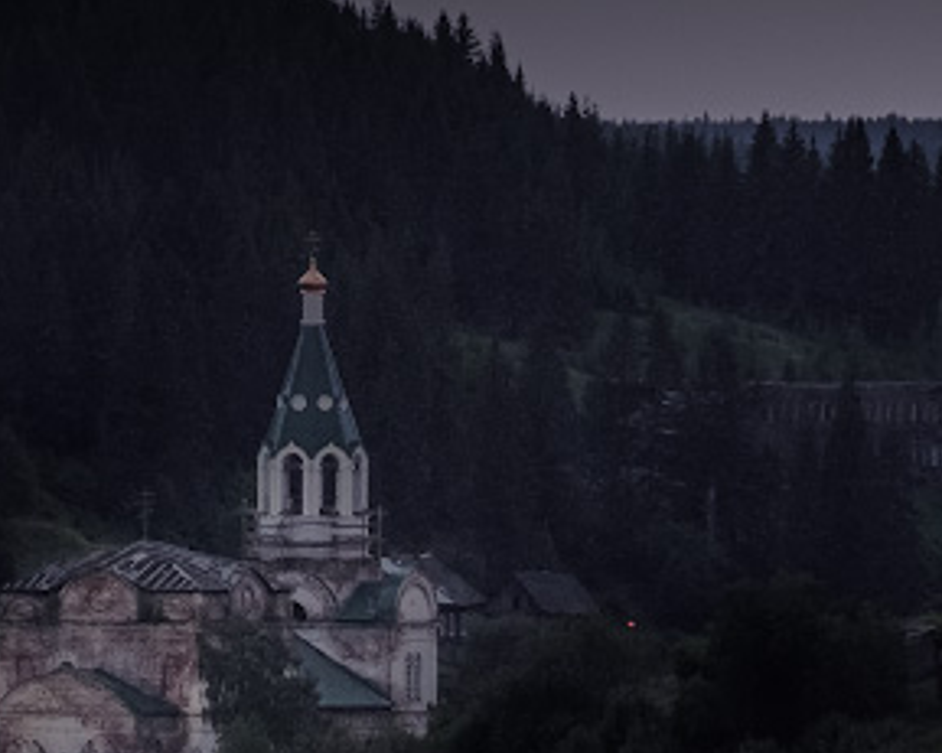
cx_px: 1089
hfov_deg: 2.7
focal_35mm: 709
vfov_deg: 2.2
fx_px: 19760
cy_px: 1299
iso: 400
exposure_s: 20
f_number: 10
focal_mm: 104.2
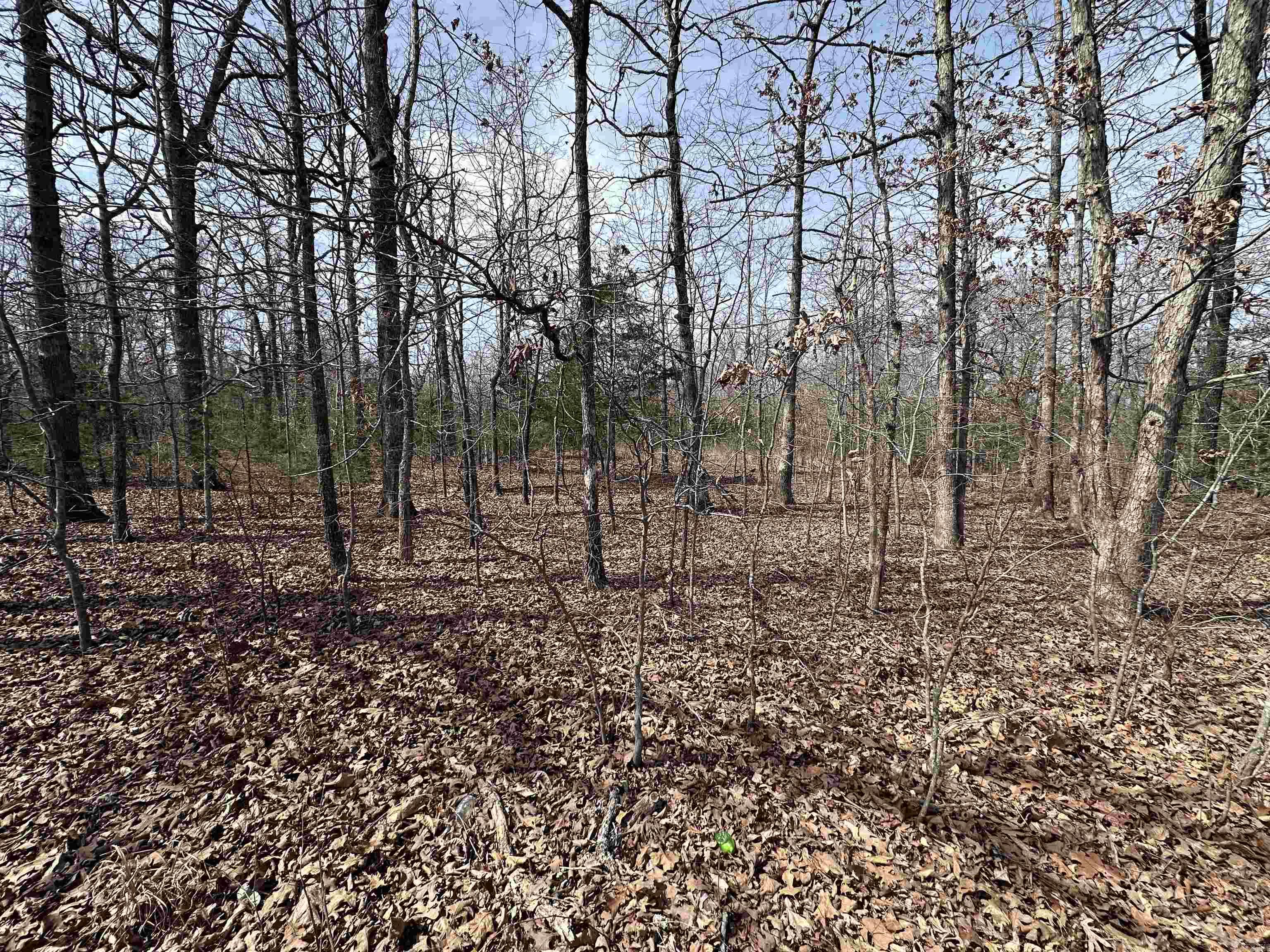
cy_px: 476
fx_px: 514
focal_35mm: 14
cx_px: 635
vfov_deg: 85.7
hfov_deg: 102.1
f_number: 2.2
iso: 40
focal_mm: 2.22
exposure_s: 1/924
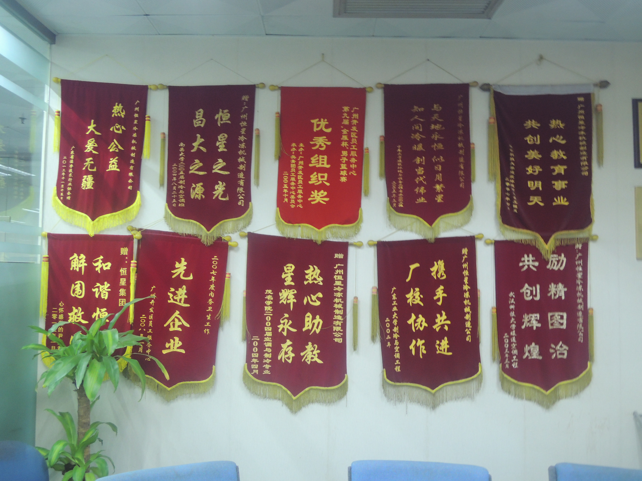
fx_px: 575
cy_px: 240
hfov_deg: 58.4
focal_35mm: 31
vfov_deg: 45.4
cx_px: 321
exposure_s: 1/10
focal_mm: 5.5
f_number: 3
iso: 400
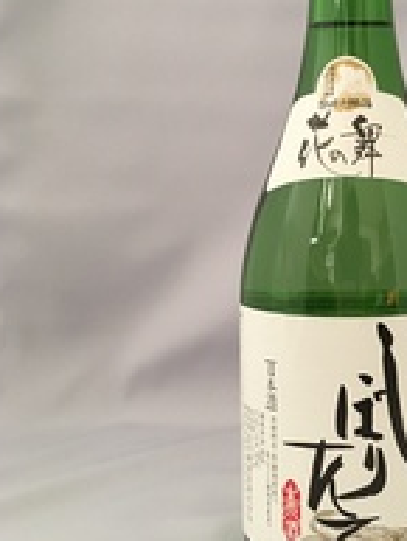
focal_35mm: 54
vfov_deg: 35.5
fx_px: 846
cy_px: 247
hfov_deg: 26.3
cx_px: 354
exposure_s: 1/30
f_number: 2.2
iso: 100
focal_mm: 4.15
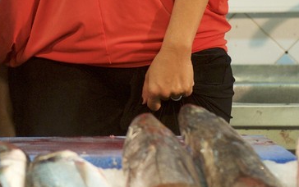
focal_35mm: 197
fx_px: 1606
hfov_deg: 10.5
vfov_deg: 6.6
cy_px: -63
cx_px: -12
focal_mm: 55
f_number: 3.5
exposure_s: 1/125
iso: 640
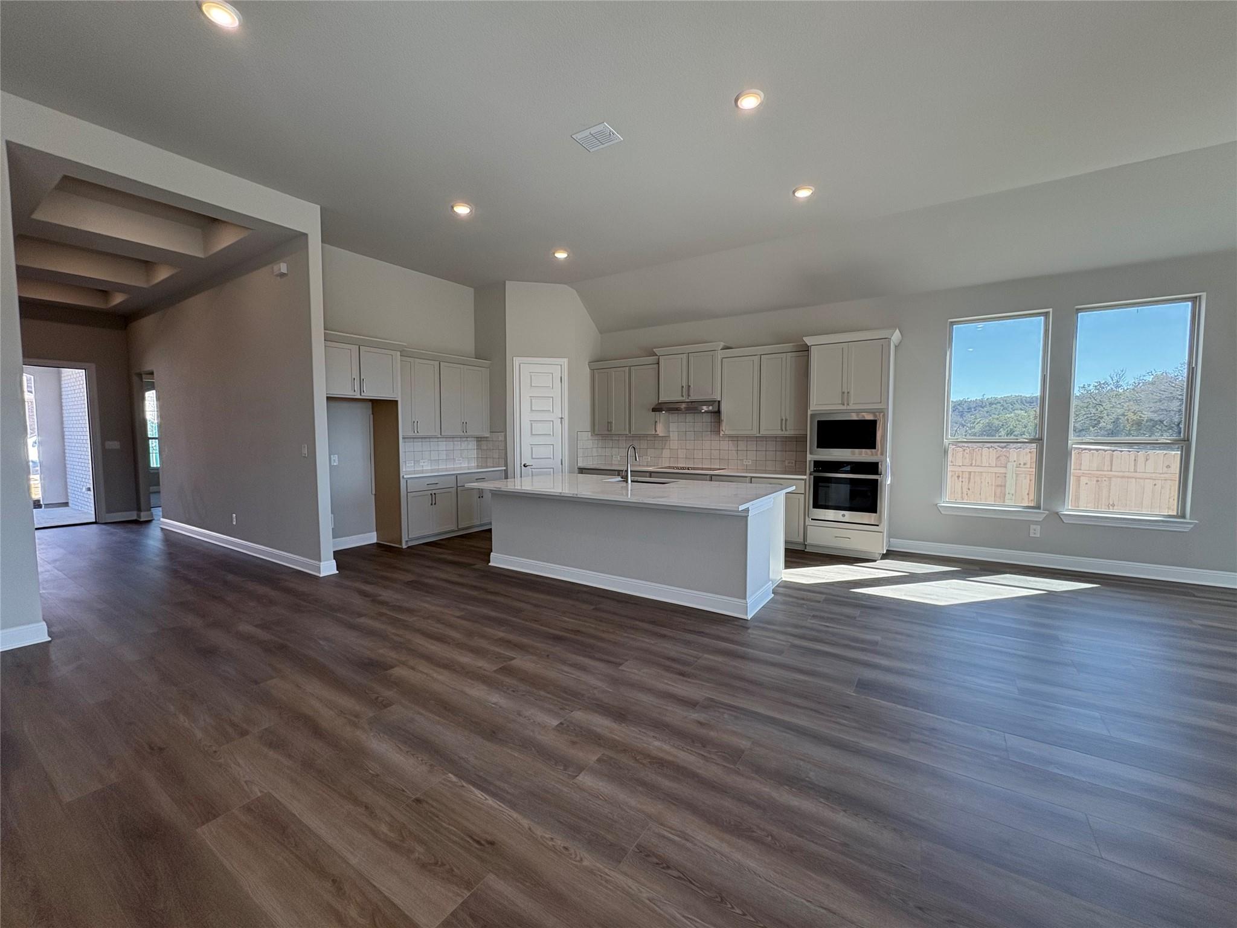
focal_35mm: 14
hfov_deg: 102.1
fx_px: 500
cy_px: 464
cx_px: 618
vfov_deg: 85.7
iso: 100
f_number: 2.2
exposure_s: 1/134
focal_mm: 2.22
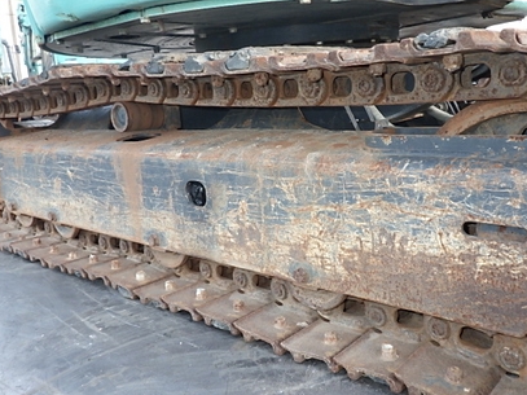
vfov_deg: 42.9
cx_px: 273
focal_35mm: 33
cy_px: 193
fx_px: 502
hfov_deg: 55.4
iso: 320
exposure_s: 1/40
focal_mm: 5
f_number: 3.5
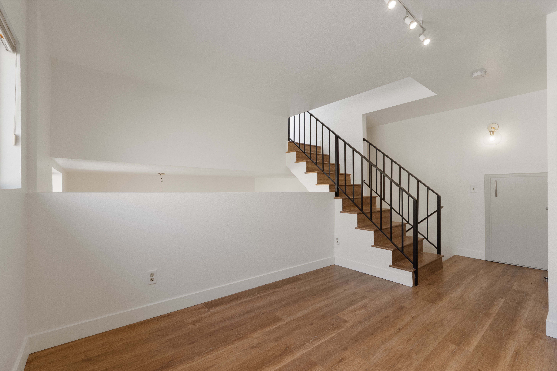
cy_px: 186
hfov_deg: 96.7
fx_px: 248
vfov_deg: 73.7
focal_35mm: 16
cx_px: 278
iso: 1000
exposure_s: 1/25
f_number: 10
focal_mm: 16
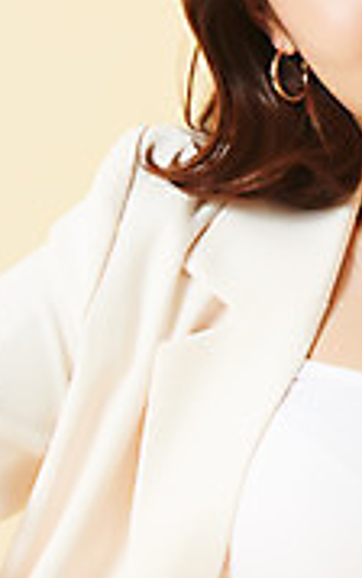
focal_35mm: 445
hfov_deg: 3.0
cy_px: 252
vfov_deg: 4.7
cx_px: 412
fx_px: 7019
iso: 100
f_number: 16
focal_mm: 195
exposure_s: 1/125
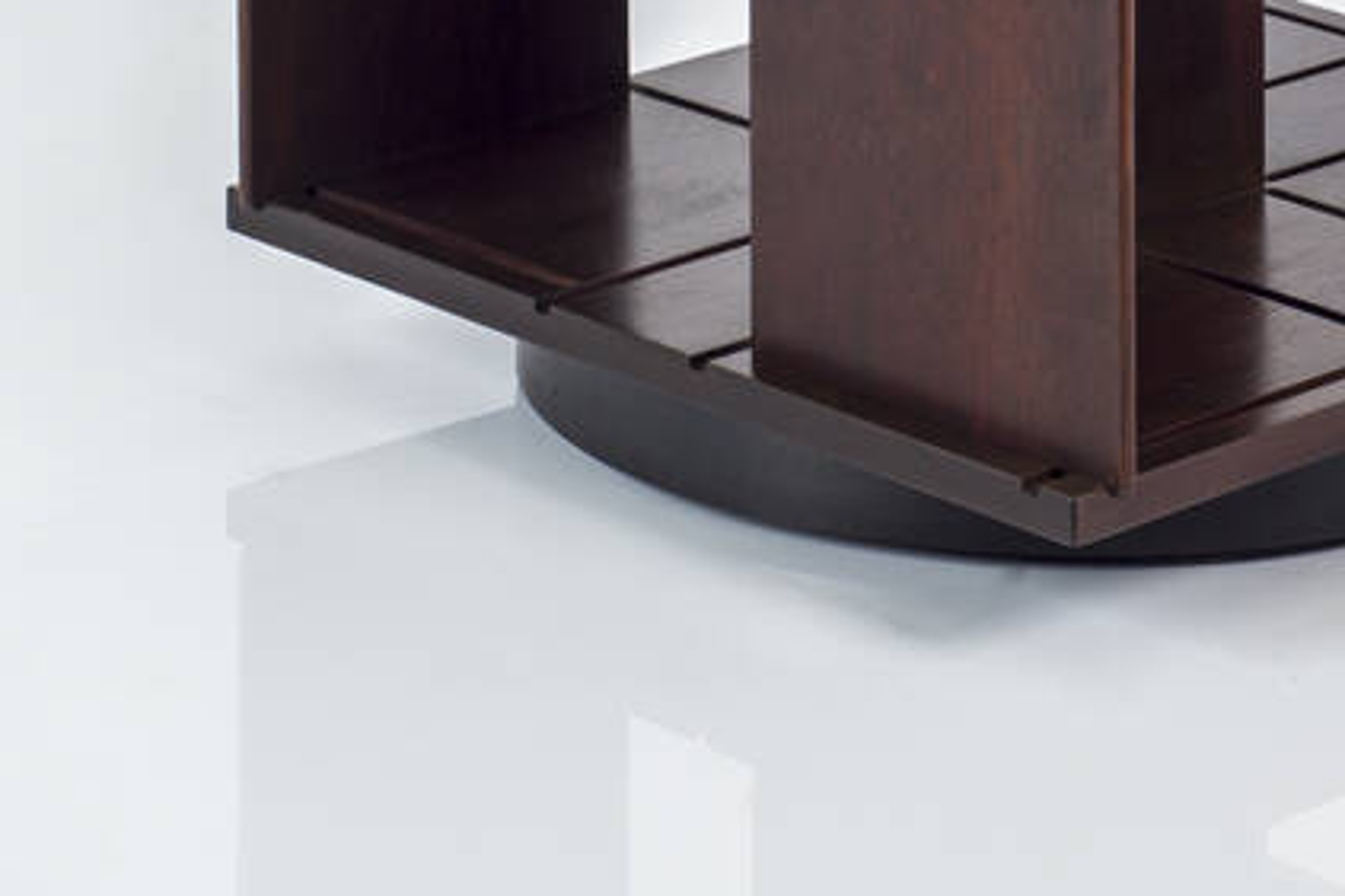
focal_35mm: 166
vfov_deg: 8.1
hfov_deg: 12.3
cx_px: 1080
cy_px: -437
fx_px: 6199
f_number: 10
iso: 100
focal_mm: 50
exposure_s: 1/200
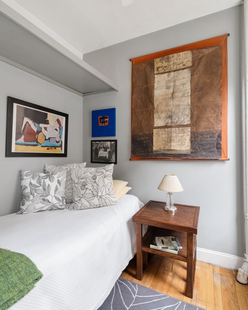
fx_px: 174
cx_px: 124
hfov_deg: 70.9
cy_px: 150
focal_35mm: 19
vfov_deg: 83.3
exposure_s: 1/2
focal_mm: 13
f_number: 11
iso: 1250
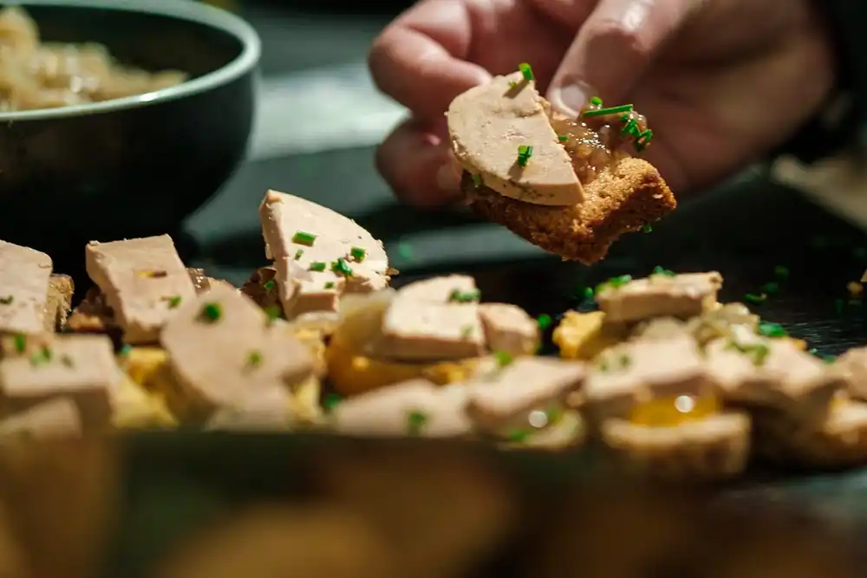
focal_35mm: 84
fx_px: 2023
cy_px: 289
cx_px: 434
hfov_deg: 24.2
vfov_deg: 16.3
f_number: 1.2
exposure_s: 1/250
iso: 320
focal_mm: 56
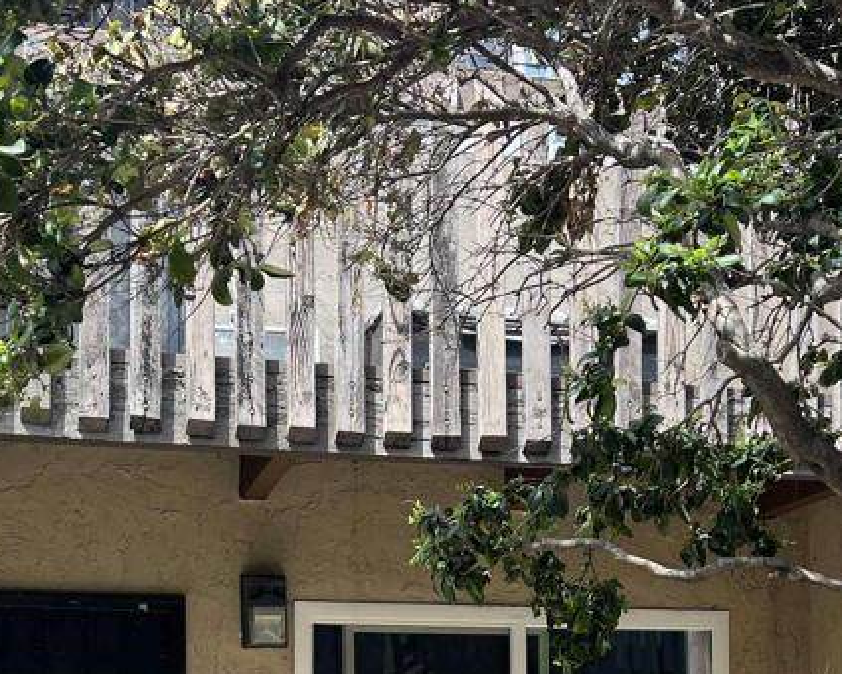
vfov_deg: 23.4
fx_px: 1520
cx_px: 397
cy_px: 747
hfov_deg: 30.9
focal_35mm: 61
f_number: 1.5
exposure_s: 1/1058
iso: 50
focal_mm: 5.7
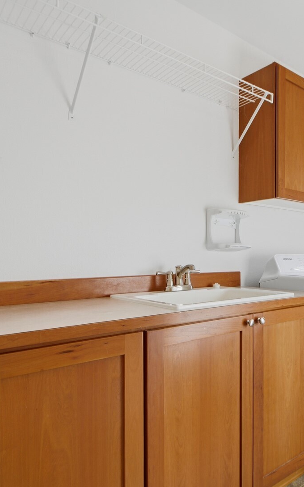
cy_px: 246
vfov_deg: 68.4
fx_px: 358
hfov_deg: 42.4
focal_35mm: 27
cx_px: 271
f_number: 9
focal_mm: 17
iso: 400
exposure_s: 1/125
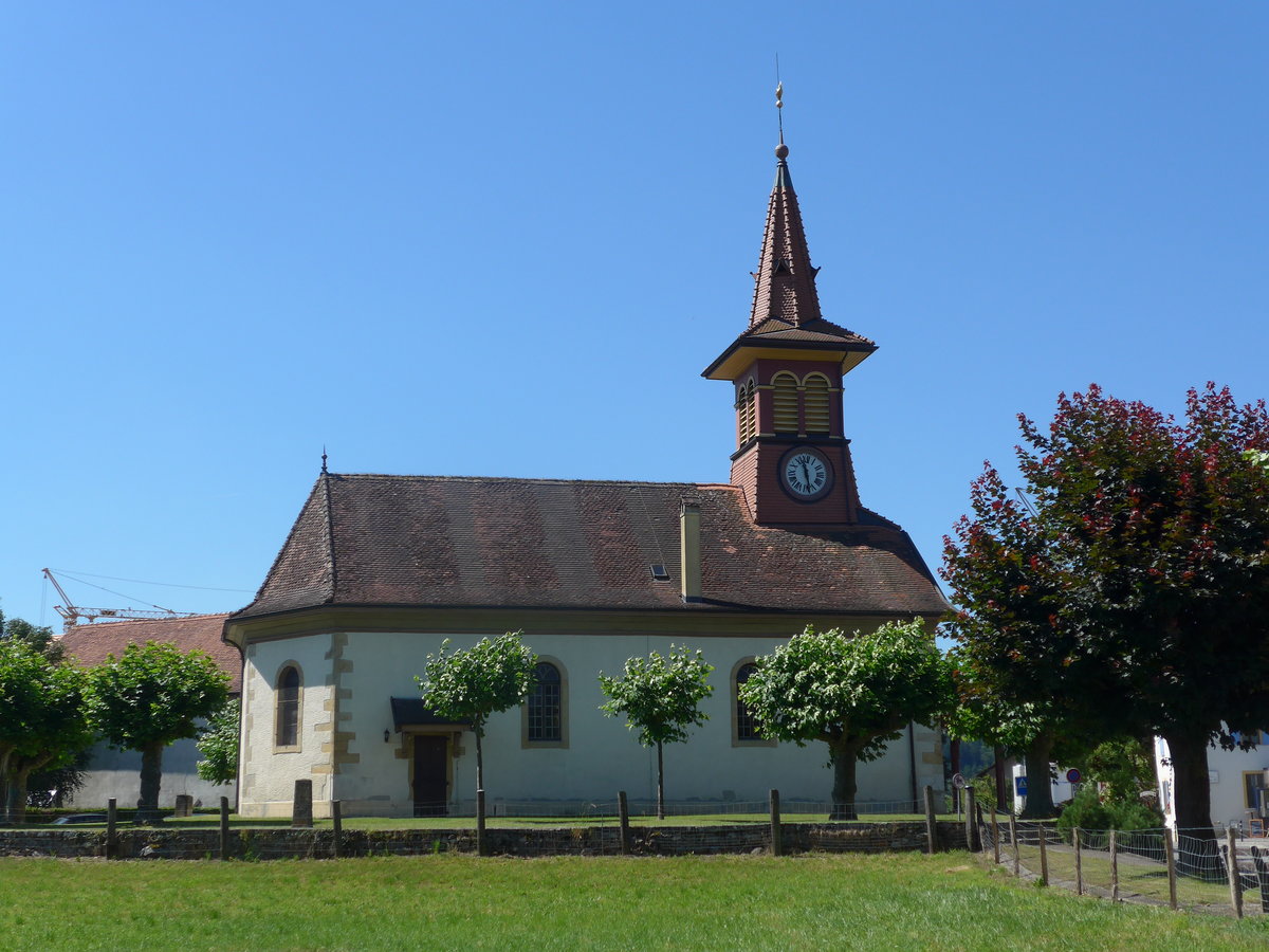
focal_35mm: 52
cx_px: 634
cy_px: 476
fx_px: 1906
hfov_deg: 36.8
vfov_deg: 28.0
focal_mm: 10.7
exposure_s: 1/1300
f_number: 3.3
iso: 80
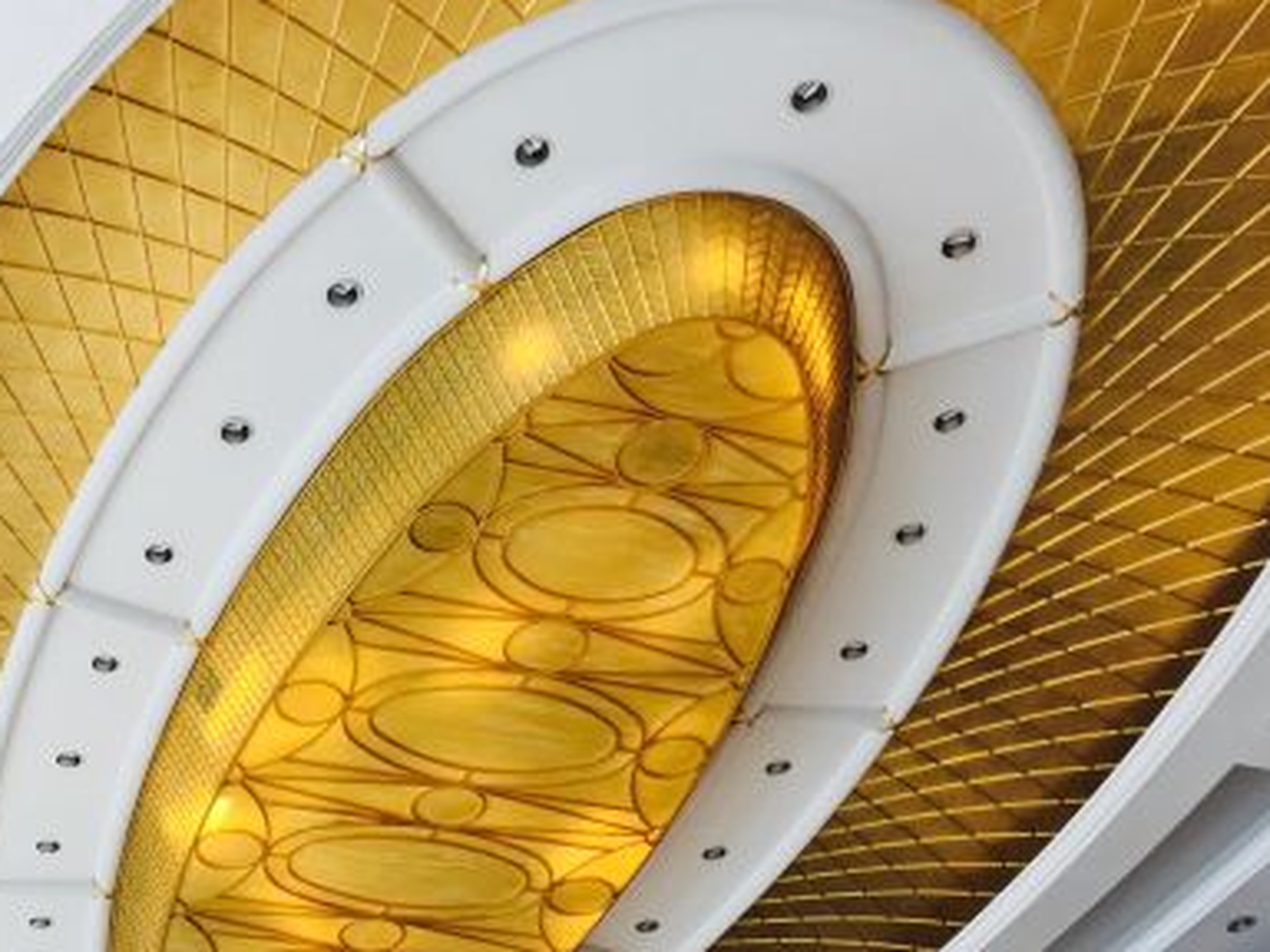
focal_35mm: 51
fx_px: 1871
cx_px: 294
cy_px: 815
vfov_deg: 27.7
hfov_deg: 36.5
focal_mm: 3.99
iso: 32
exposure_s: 1/100
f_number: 1.8
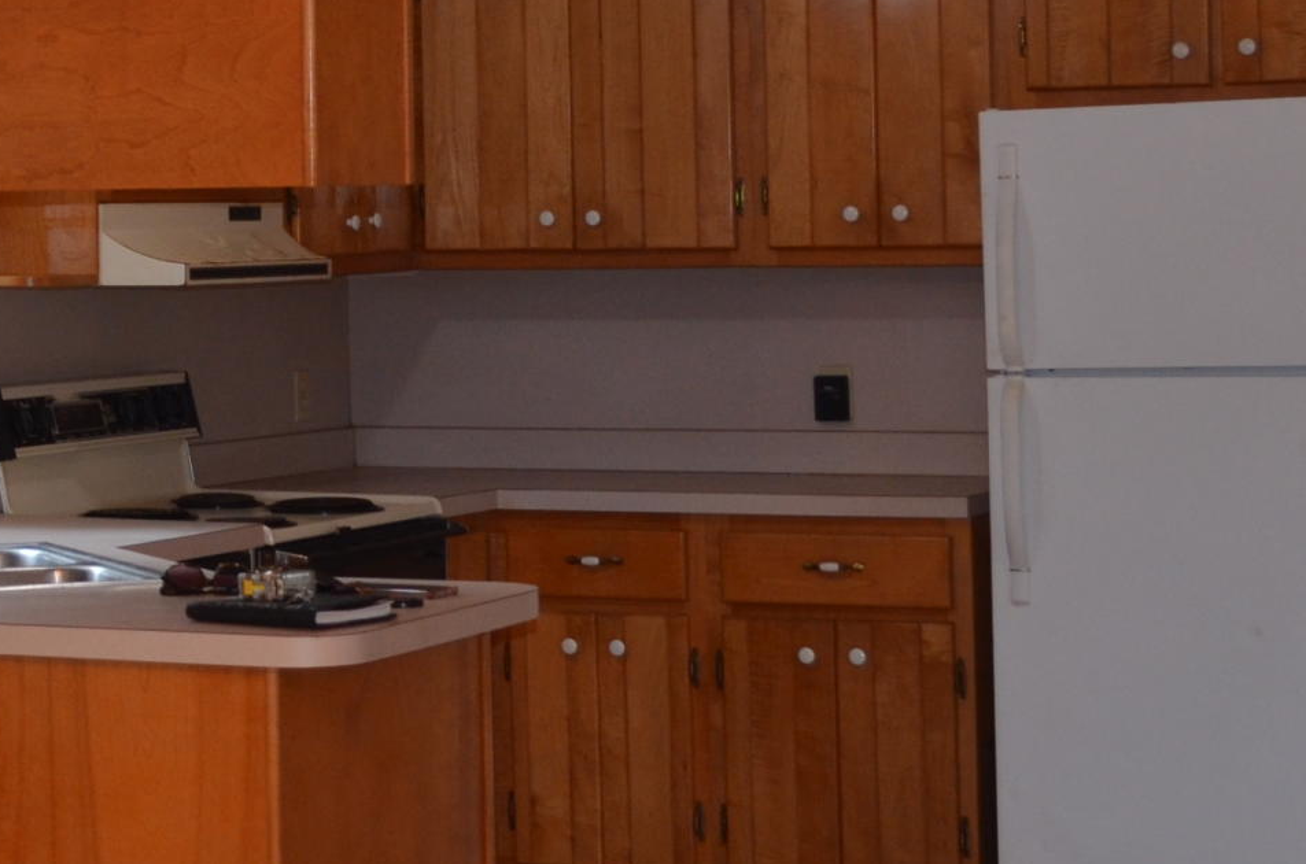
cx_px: -136
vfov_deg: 13.0
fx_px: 3764
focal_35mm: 104
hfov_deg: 18.9
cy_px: 128
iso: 400
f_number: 4
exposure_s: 1/60
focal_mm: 22
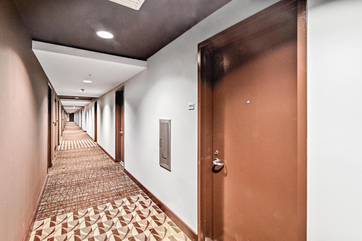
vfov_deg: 73.7
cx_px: 181
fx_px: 161
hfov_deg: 96.8
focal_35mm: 16
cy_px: 120
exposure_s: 1/5
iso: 2000
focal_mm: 16
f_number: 11
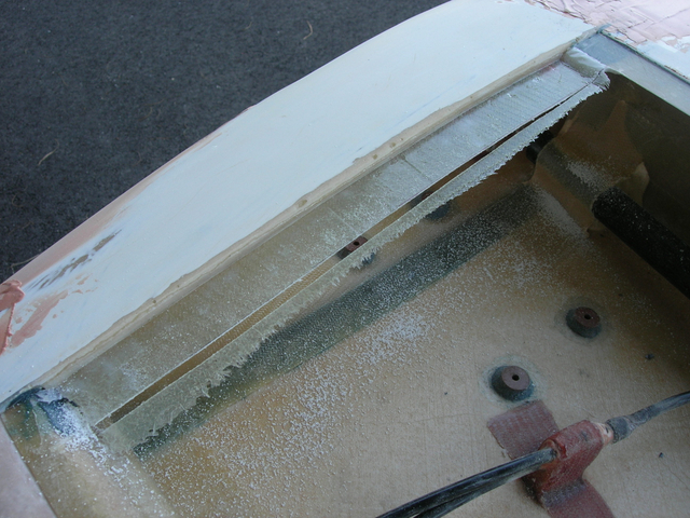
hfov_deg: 49.0
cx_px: 345
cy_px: 259
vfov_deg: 37.7
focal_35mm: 38
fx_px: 757
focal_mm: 7.8
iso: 64
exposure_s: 1/78
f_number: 4.8
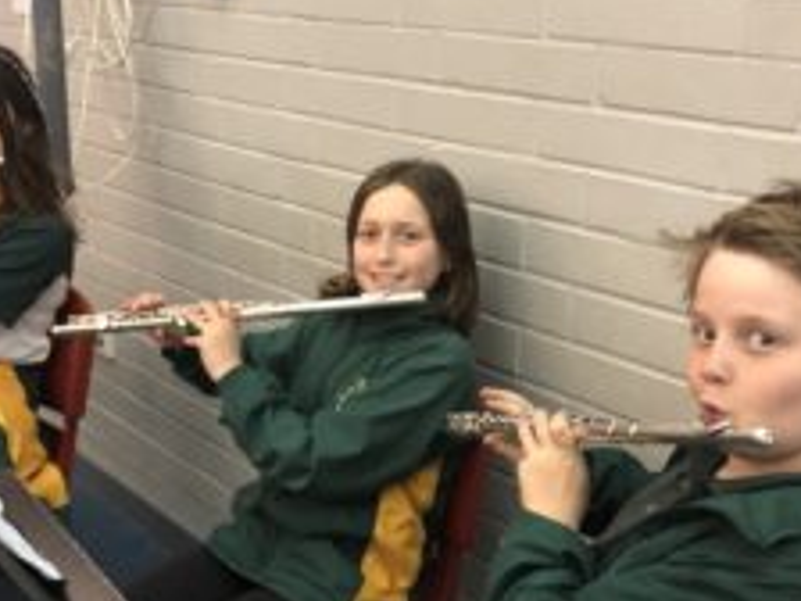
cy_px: 322
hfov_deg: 38.0
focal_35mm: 50
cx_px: 304
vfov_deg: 29.1
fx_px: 1157
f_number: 1.8
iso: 100
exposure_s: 1/7
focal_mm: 4
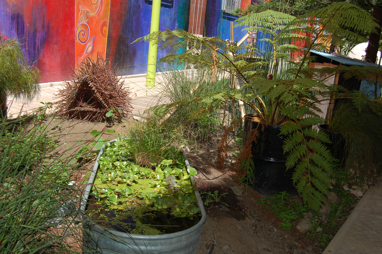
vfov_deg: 34.1
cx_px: 191
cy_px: 127
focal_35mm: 39
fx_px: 413
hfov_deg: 49.6
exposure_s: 1/500
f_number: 5.6
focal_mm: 26
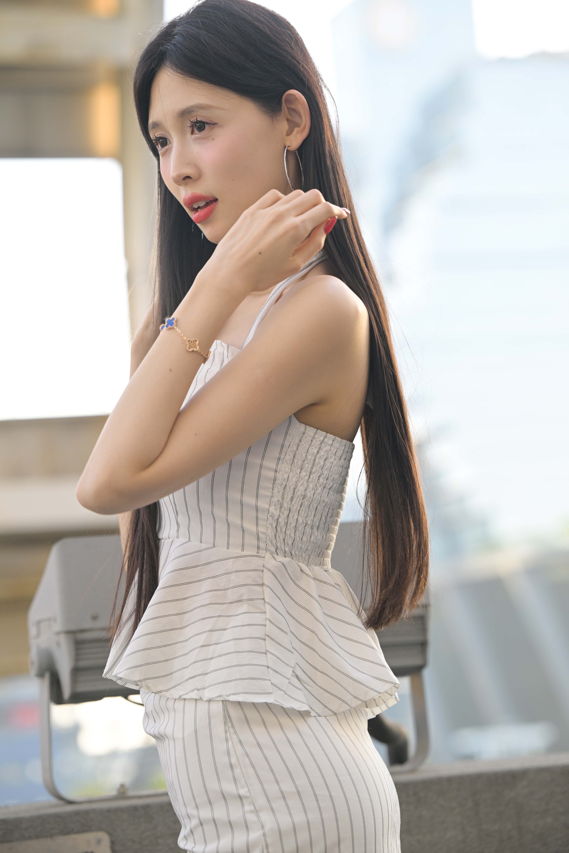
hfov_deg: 12.5
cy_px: 426
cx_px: 284
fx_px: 2608
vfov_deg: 18.6
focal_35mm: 110
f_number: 4
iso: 500
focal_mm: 110
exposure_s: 1/320
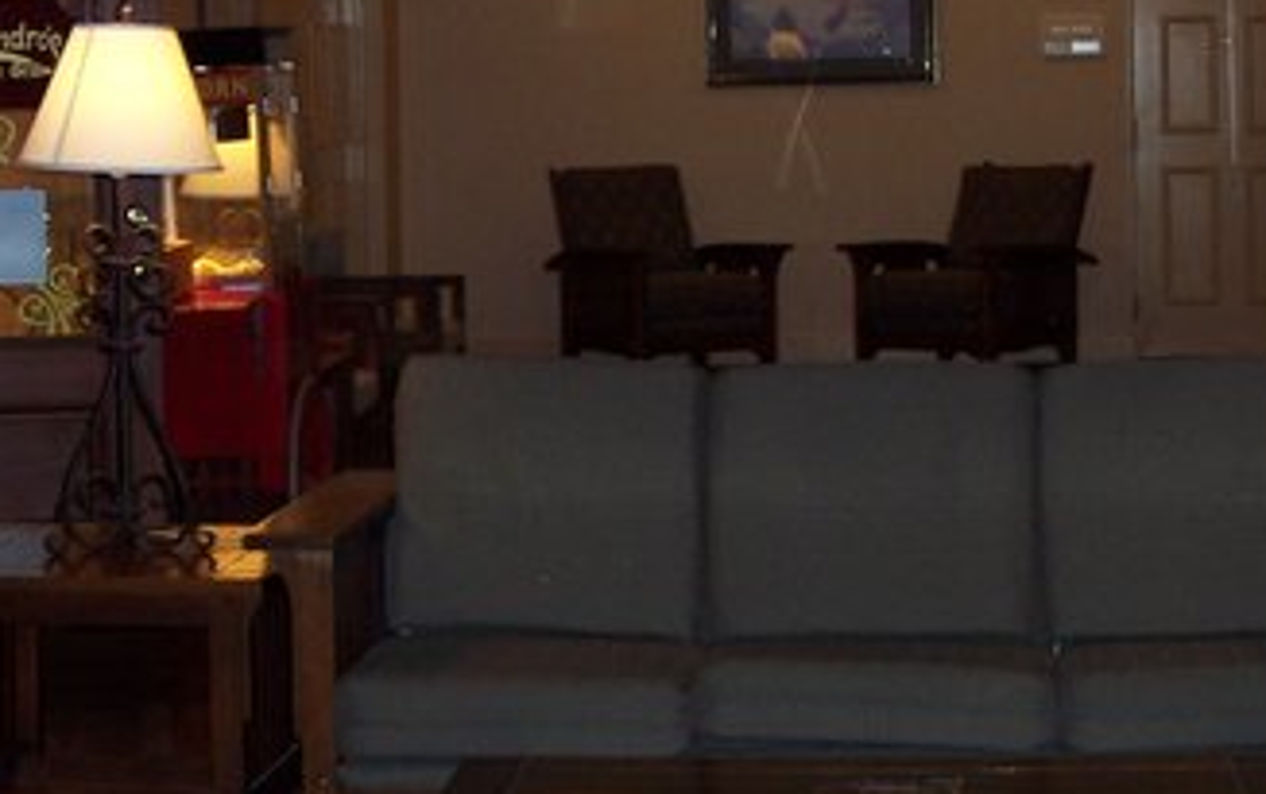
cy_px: 260
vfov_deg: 13.0
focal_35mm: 101
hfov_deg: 20.5
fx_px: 3488
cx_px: 767
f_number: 2.8
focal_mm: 8
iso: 100
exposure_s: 1/60
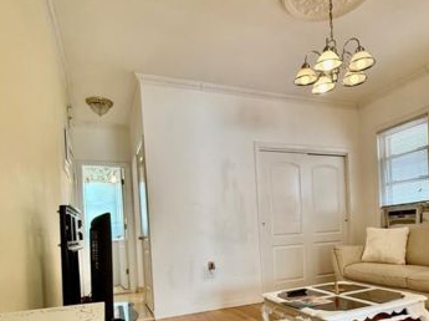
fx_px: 322
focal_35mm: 26
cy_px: 233
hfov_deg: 67.1
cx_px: 244
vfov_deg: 51.2
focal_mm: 2.22
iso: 320
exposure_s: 1/120
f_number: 2.2
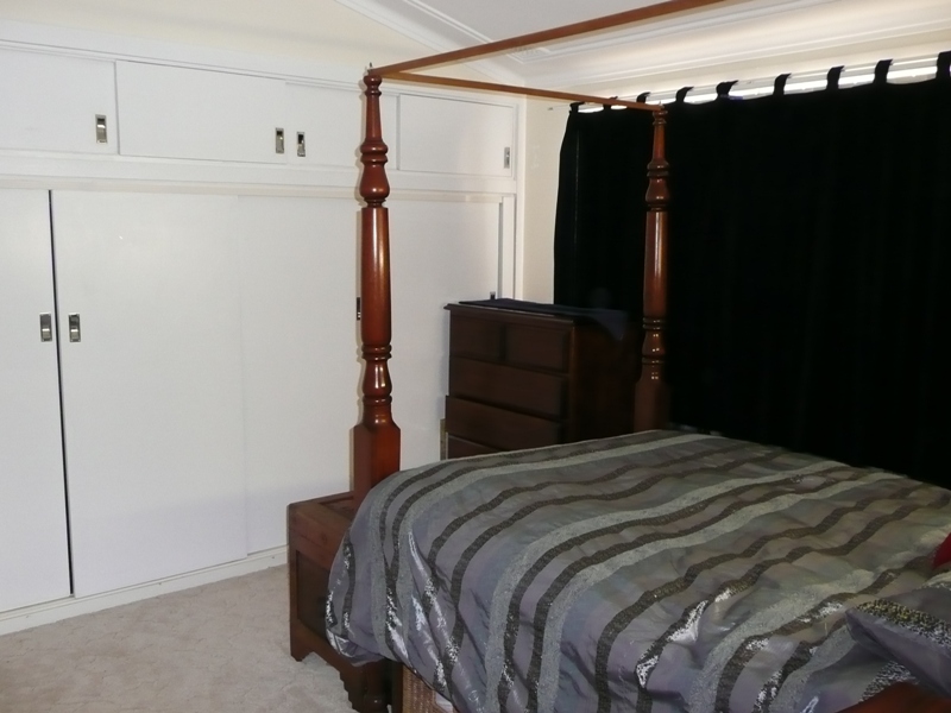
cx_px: 476
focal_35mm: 32
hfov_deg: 56.8
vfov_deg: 44.2
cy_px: 356
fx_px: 879
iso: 320
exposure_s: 1/30
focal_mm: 5.2
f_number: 3.5
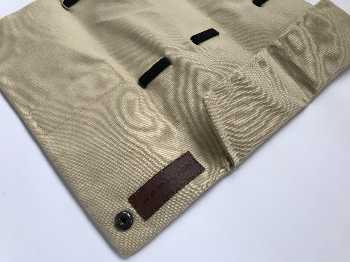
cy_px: 131
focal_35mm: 28
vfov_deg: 49.7
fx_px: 283
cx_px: 175
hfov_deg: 63.4
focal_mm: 3.99
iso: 25
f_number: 1.8
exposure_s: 1/33
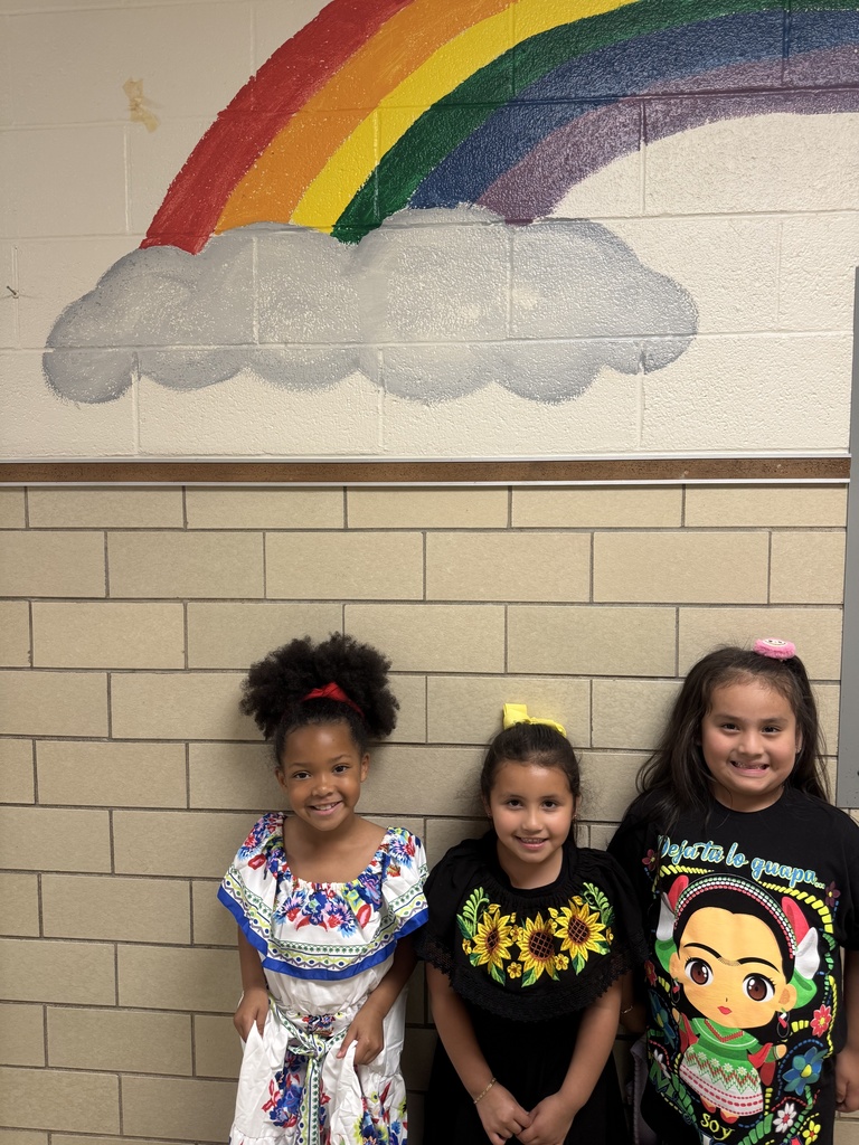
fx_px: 794
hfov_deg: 56.8
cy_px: 572
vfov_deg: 71.6
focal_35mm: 24
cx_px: 430
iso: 160
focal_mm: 6.76
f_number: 1.78
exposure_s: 1/60
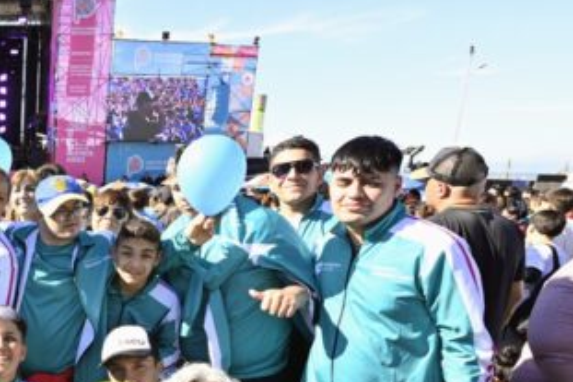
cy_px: 324
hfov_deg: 41.8
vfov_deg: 35.2
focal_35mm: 36
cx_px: -61
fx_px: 573
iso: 400
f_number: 5.6
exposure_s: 1/800
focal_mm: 14
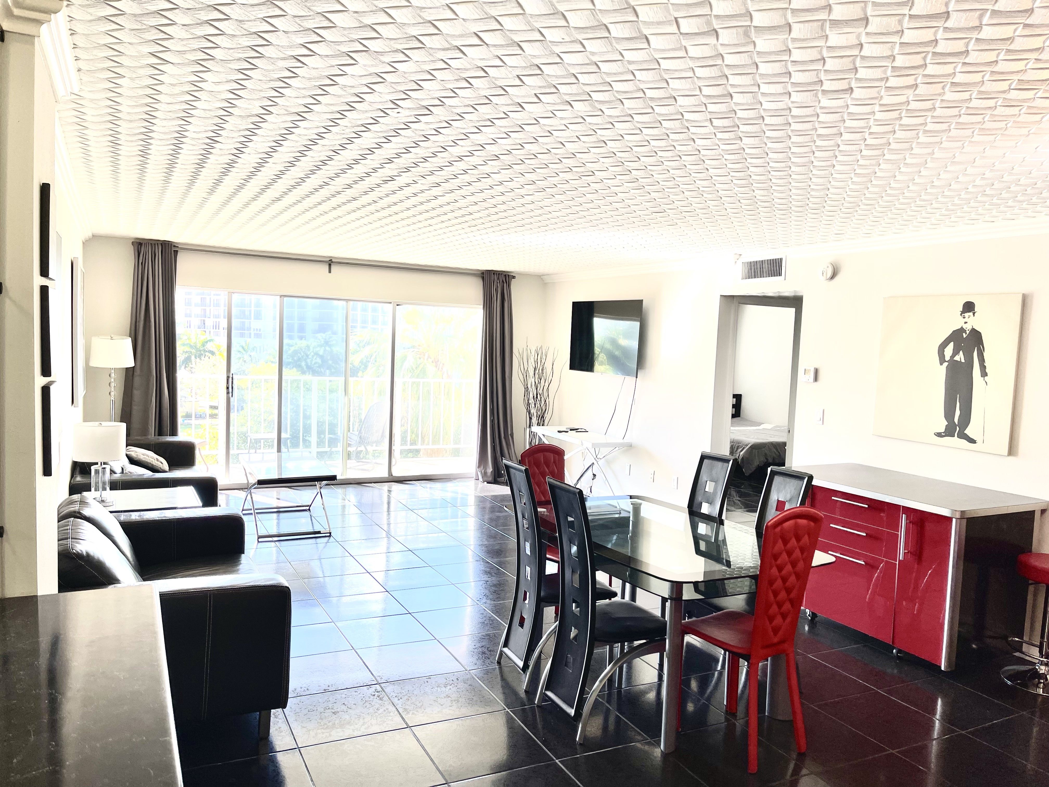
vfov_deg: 54.9
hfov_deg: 69.4
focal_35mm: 25
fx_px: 758
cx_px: 524
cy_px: 394
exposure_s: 1/142
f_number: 1.6
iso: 32
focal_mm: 5.1
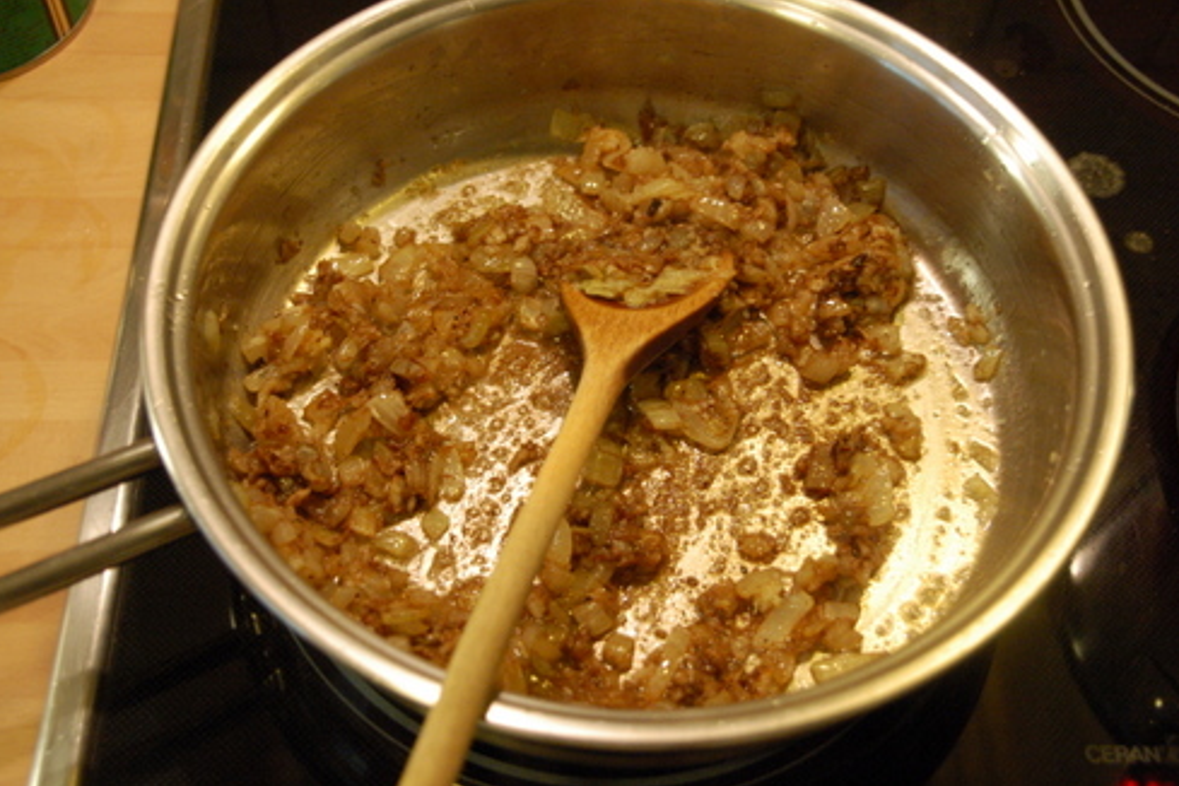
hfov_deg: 42.7
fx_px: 1506
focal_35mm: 46
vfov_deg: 29.2
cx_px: 583
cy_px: 392
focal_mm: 30
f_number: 4.5
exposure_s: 1/20
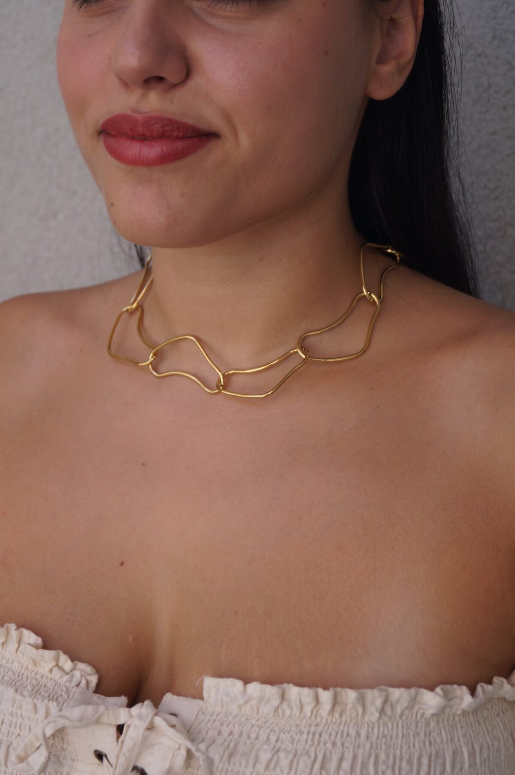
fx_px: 1613
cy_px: 388
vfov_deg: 27.0
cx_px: 258
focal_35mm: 75
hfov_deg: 18.1
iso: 160
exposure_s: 1/160
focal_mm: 50
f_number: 5.6
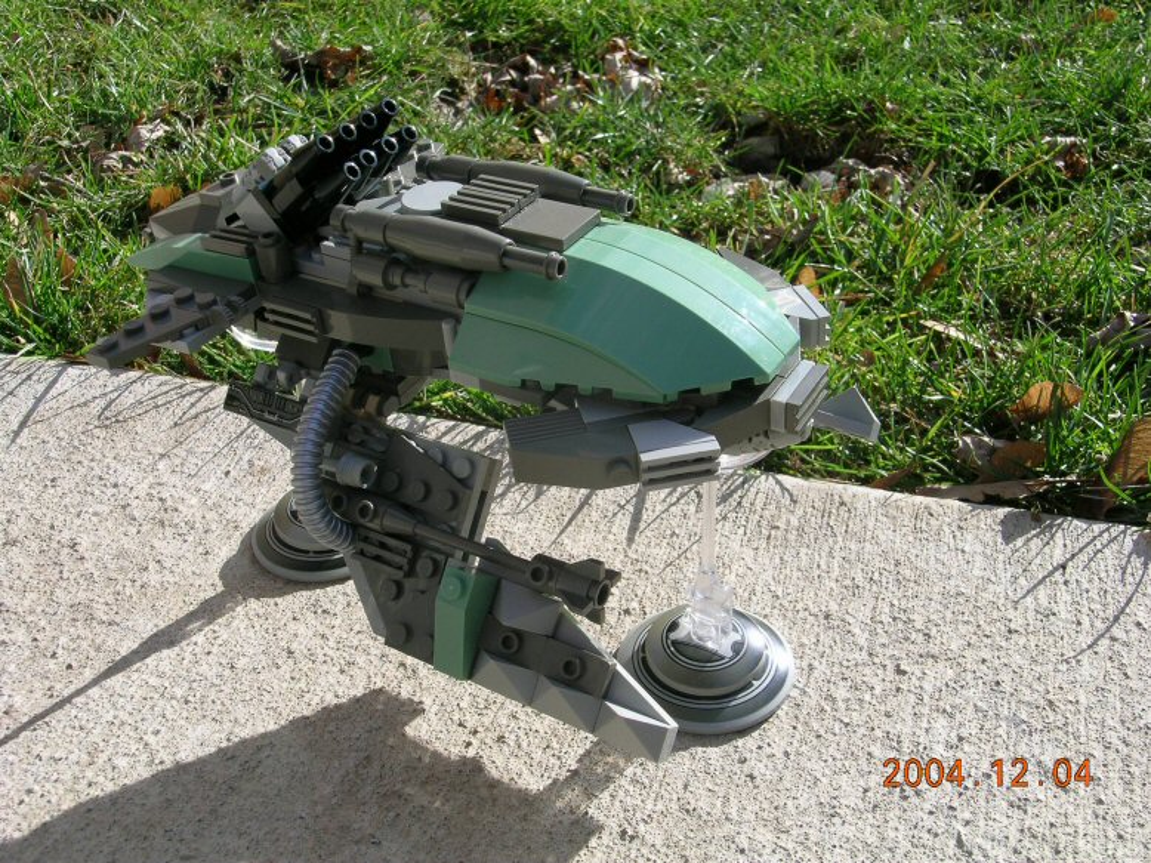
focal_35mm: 39
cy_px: 432
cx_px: 576
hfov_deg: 47.9
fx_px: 1296
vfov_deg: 36.8
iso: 50
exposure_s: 1/197
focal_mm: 8
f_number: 6.2
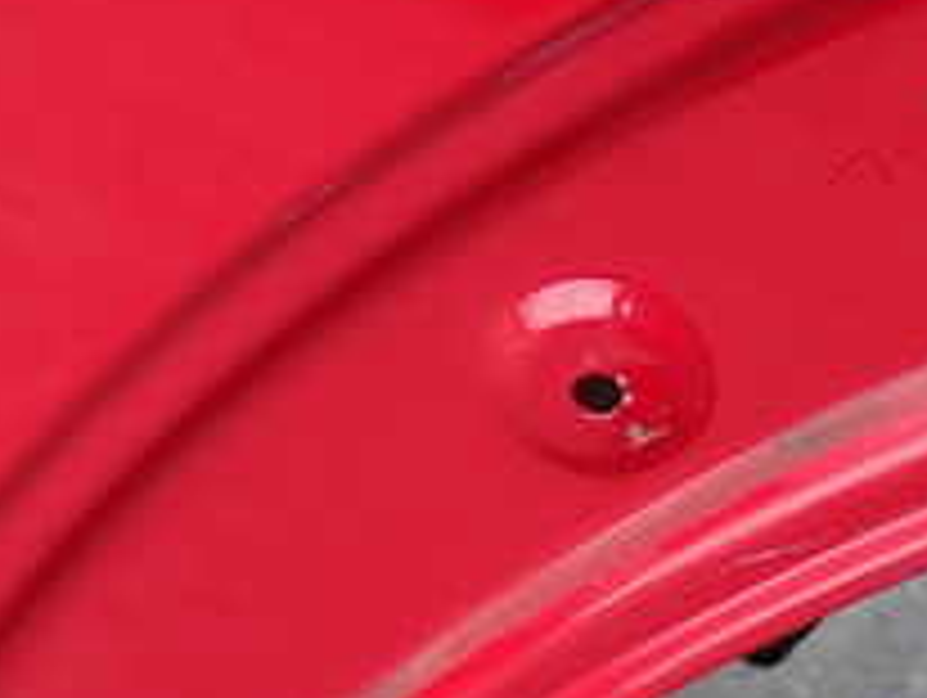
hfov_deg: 15.2
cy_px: 657
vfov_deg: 11.5
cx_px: 90
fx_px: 3432
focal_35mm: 128
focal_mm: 7.84
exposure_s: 1/125
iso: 100
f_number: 2.9
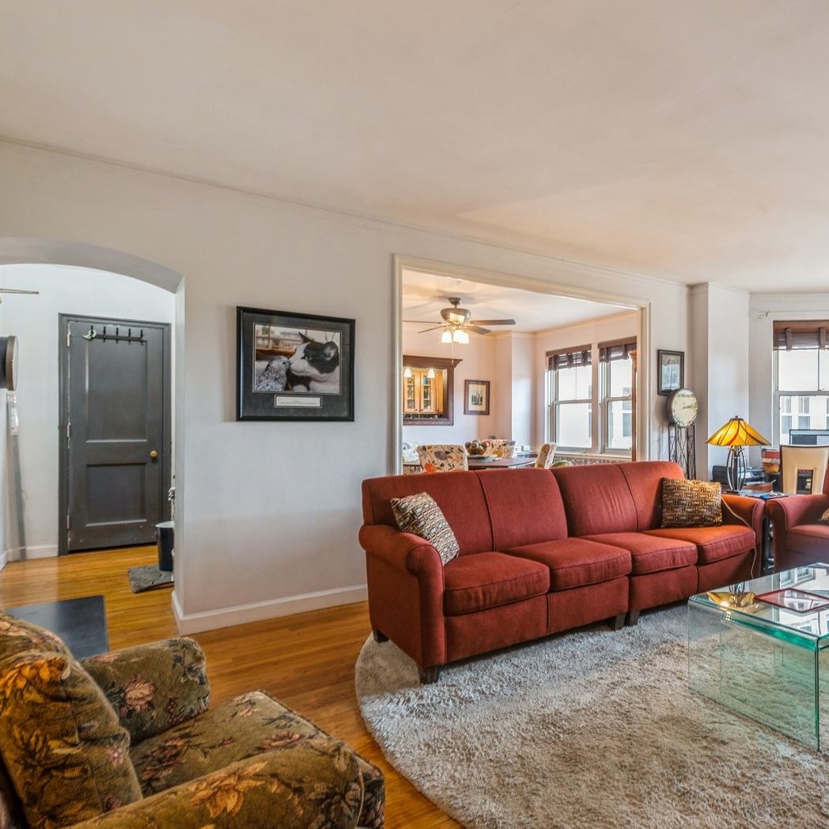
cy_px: 419
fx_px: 569
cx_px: 563
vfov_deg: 72.1
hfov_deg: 69.7
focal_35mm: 21
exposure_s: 1/5
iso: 200
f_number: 8
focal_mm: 16
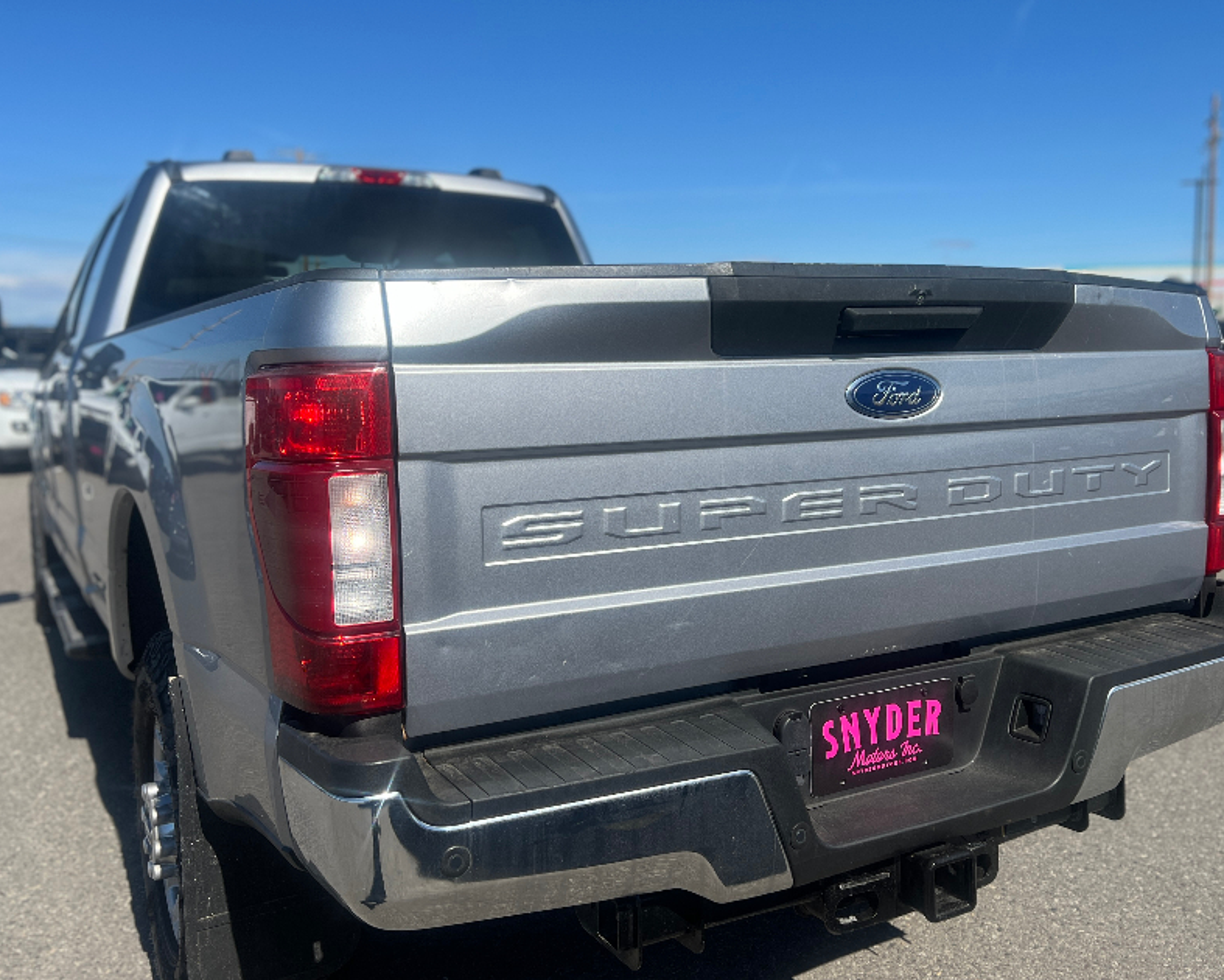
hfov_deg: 54.1
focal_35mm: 33
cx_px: 684
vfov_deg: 44.5
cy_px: 456
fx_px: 1196
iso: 50
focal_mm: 5.7
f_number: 1.5
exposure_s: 1/4444
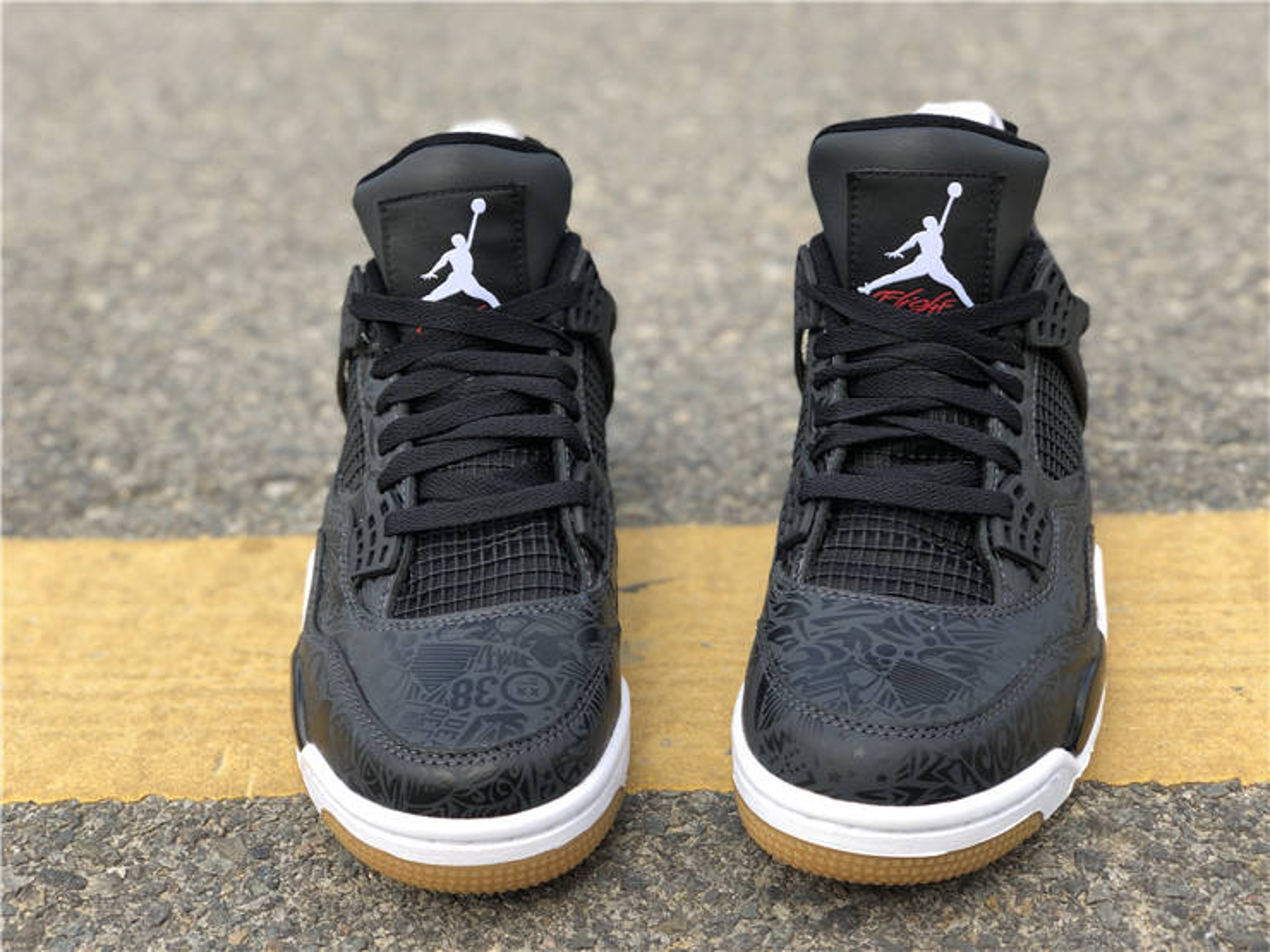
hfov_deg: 36.8
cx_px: 635
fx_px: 1908
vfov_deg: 28.0
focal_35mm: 52
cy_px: 476
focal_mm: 6
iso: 16
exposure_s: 1/162
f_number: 2.4
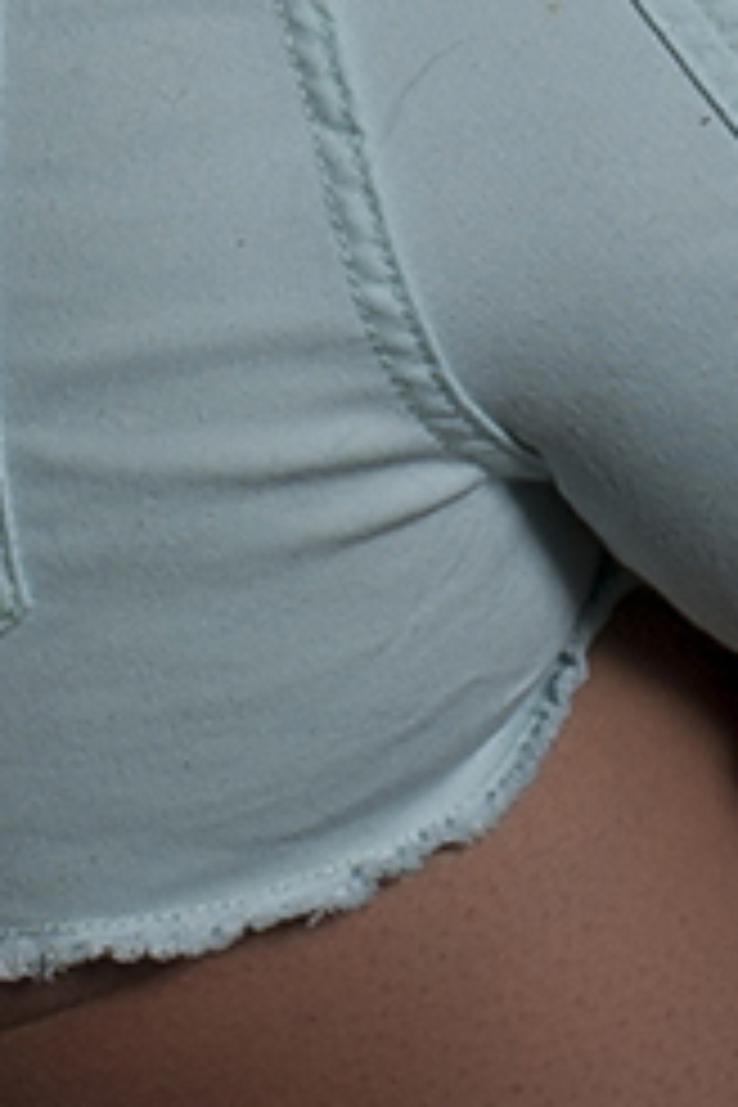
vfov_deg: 4.1
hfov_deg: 2.8
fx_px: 15005
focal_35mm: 488
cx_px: 140
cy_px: -1593
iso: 200
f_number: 13
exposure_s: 1/500
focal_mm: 50
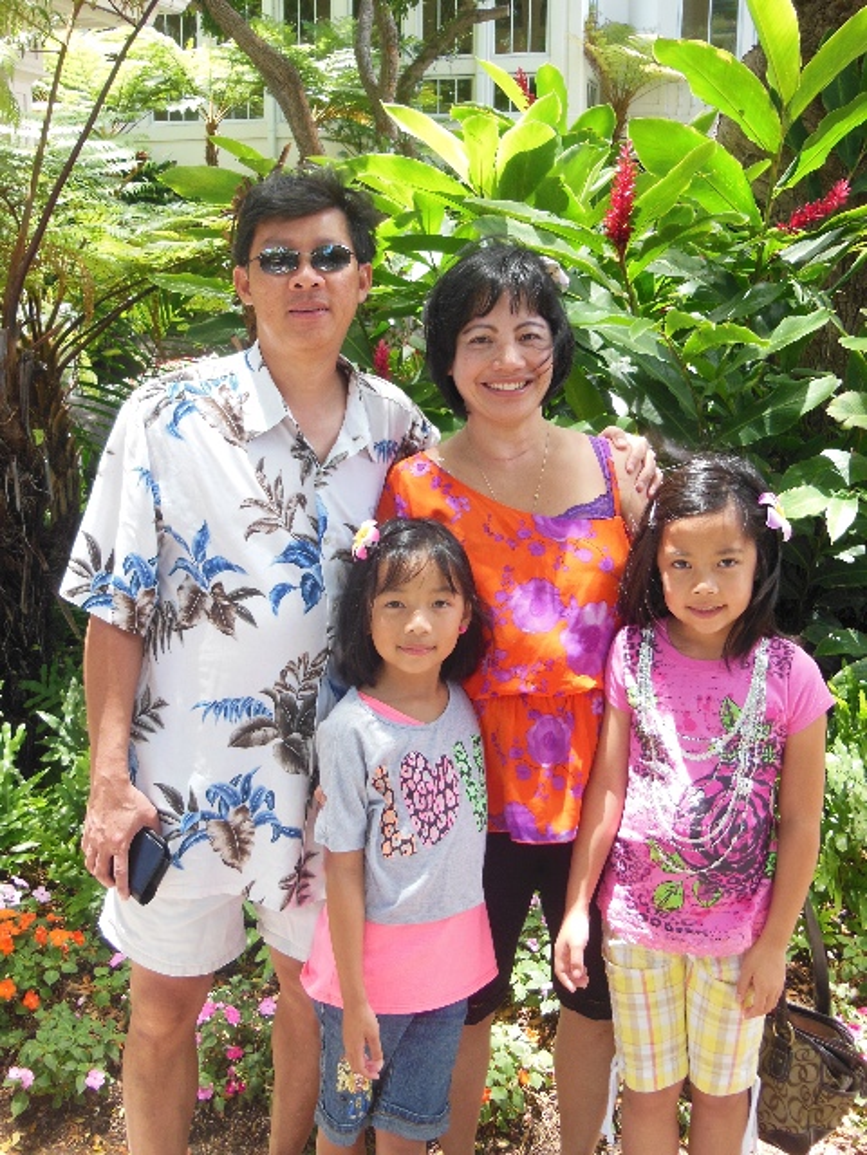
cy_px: 578
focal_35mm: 45
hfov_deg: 32.2
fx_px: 1503
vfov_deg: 42.1
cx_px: 434
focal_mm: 8
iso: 125
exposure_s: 1/50
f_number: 4.4
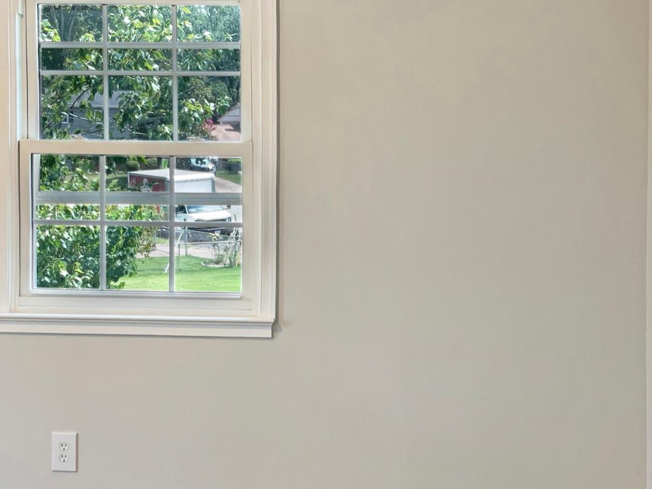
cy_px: 359
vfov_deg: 25.0
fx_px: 1092
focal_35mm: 58
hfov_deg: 33.2
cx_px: 333
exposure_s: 1/28
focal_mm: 3
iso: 16
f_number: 1.8
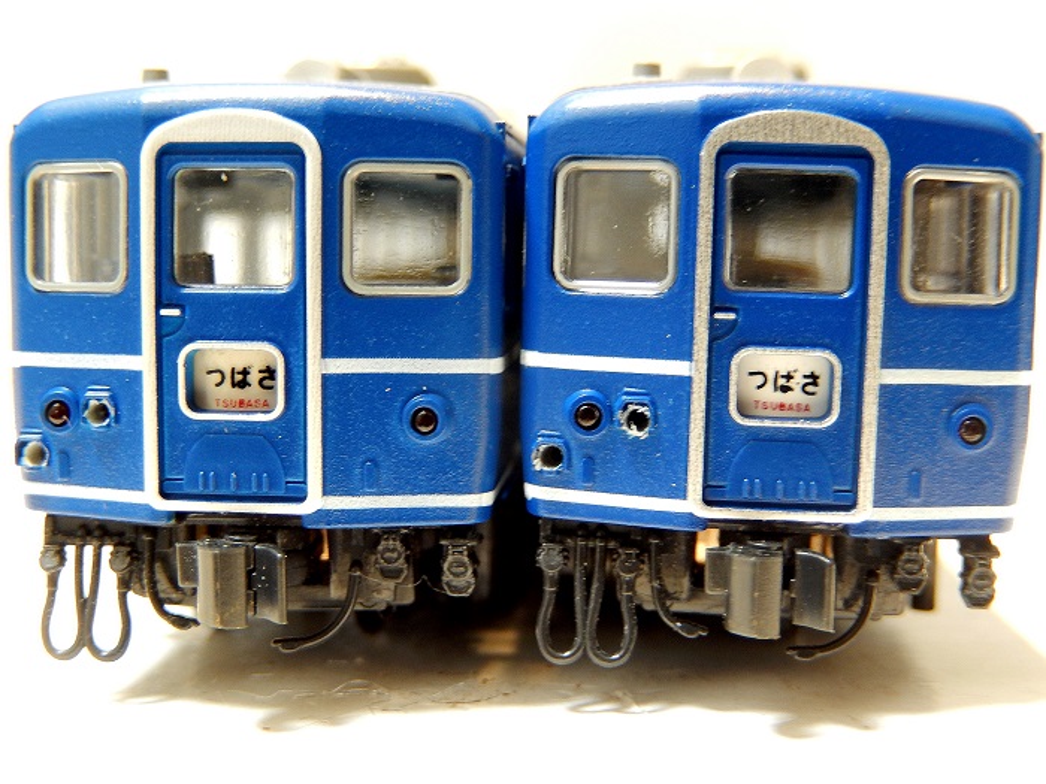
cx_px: 523
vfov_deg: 28.6
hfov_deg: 37.5
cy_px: 392
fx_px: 1541
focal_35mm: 51
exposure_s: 1
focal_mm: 9.2
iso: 200
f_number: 4.5
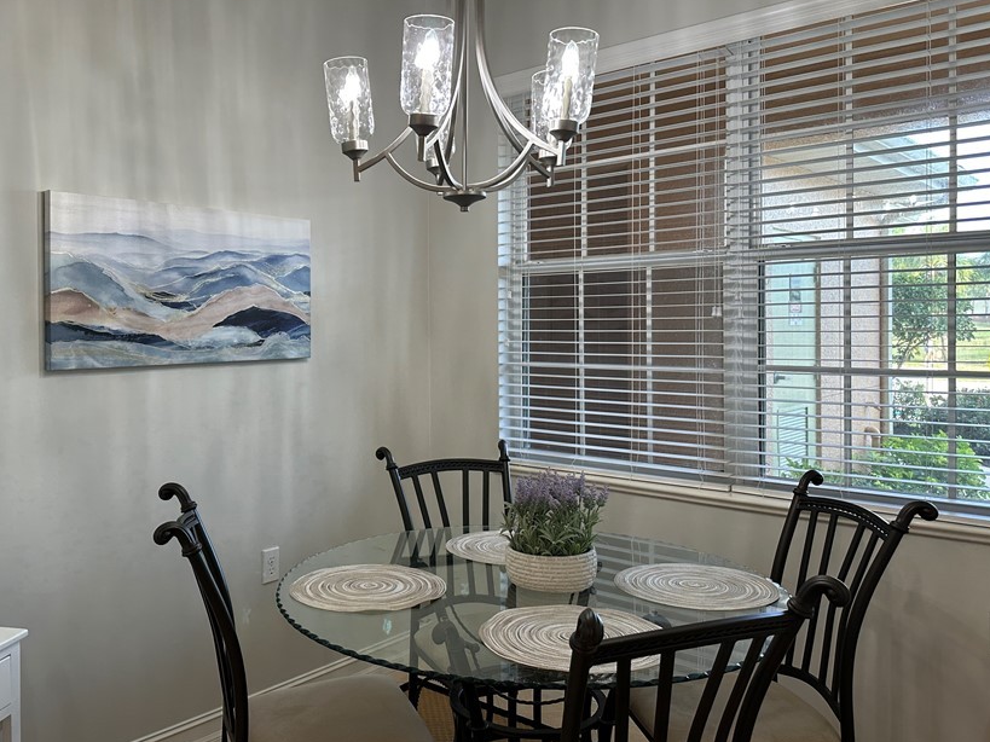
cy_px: 340
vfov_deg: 46.7
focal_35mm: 30
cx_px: 406
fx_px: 858
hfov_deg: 59.6
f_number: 1.78
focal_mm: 6.86
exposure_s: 1/120
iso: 125
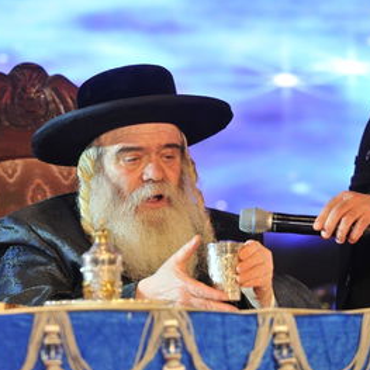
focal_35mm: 258
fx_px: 3120
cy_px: 184
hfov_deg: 6.8
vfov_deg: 6.8
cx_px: 151
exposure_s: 1/200
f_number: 5
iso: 1250
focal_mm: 200
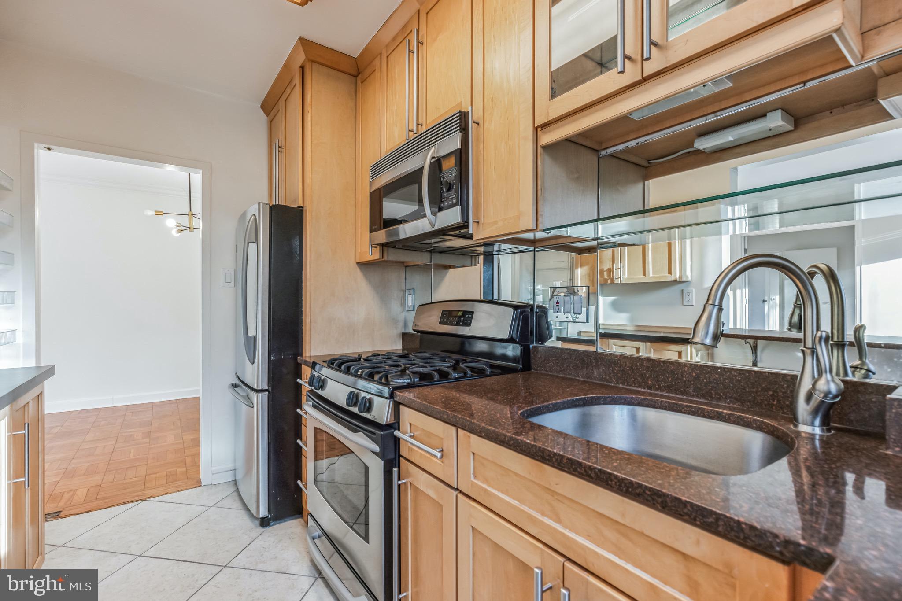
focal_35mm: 16
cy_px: 300
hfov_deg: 96.7
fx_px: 401
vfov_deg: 73.7
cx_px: 451
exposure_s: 1/50
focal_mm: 16
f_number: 5.6
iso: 400
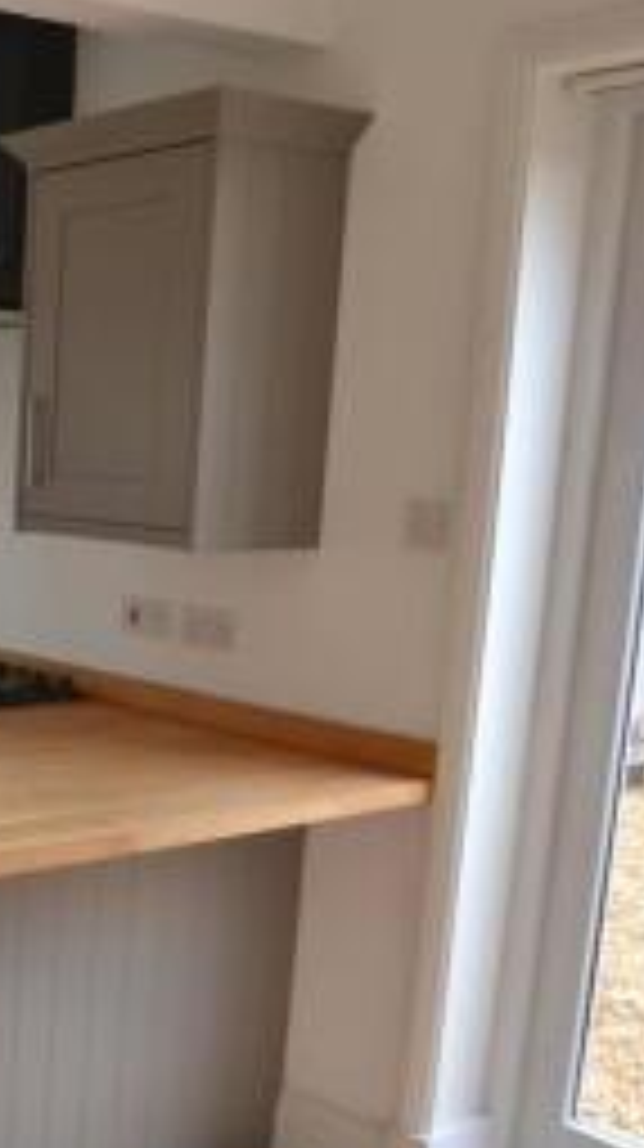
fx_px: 1430
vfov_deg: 43.5
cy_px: 696
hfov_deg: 23.0
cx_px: -153
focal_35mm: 47
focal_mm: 16
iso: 450
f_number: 4
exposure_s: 1/60
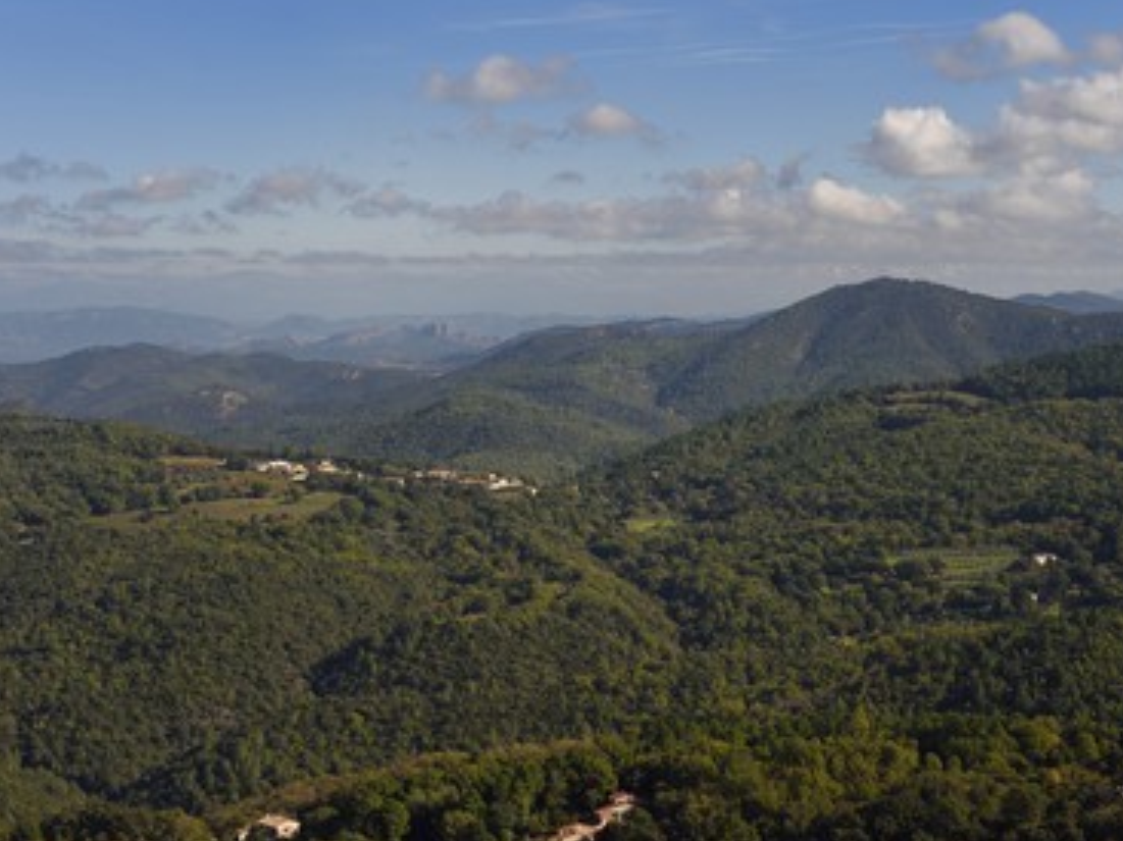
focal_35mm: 66
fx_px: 2140
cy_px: 422
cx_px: 633
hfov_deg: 29.4
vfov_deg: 22.2
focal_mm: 60
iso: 400
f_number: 9
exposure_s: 1/1250
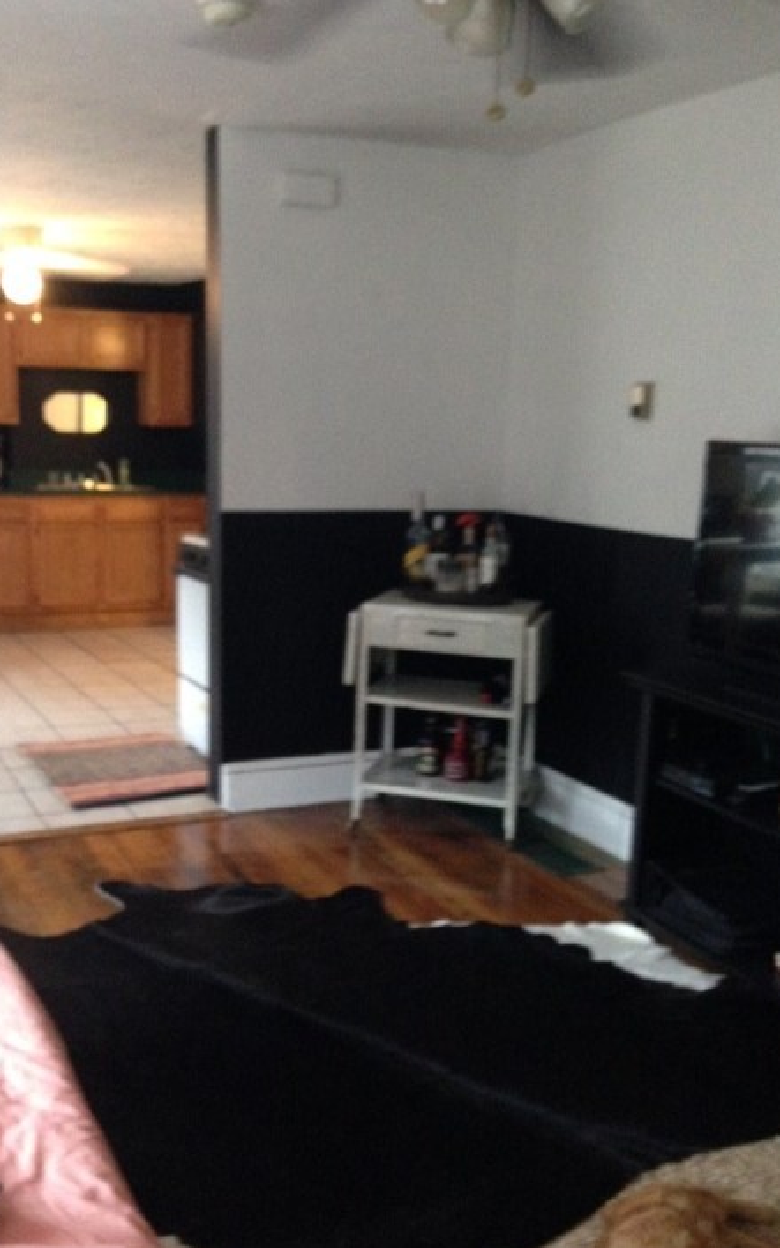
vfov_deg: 51.5
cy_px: 646
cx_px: 298
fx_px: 1292
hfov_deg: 33.4
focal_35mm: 38
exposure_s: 1/15
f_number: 2.4
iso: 500
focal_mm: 4.12
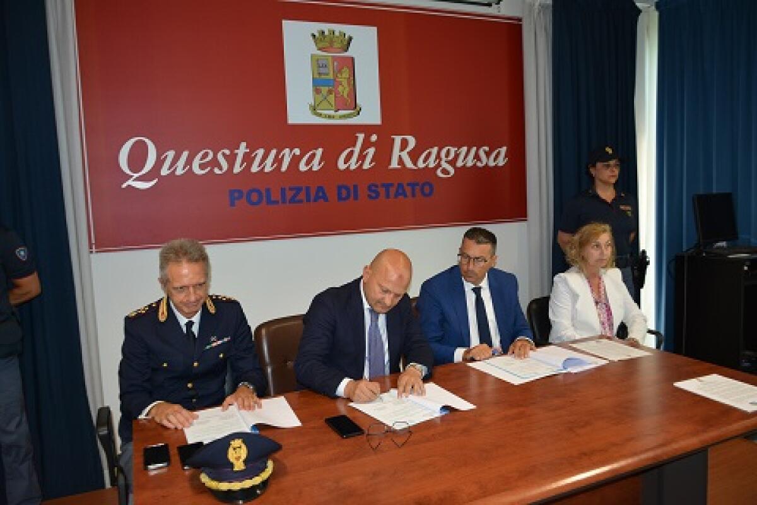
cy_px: 252
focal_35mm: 27
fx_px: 568
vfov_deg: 47.9
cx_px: 378
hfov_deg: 67.4
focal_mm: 18
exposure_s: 1/60
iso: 560
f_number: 3.5
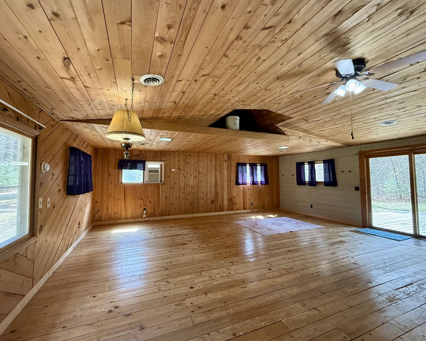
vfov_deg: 84.0
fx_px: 189
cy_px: 169
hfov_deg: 96.8
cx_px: 209
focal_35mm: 15
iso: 320
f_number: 2.2
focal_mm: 2.22
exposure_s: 1/120
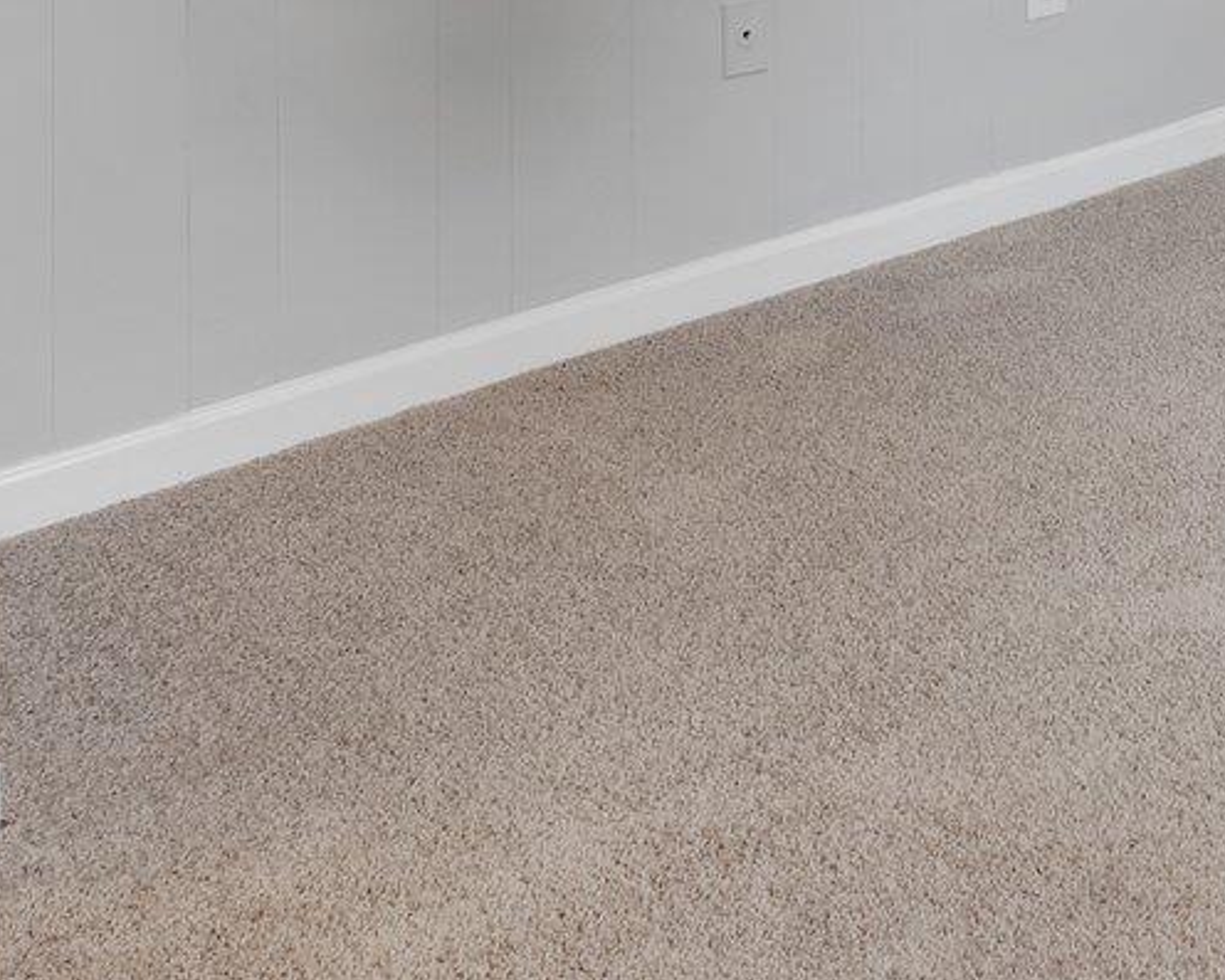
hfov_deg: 26.3
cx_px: 1558
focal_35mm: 62
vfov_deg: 20.9
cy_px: -490
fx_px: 2248
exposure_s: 1/2
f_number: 9
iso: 250
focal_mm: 16
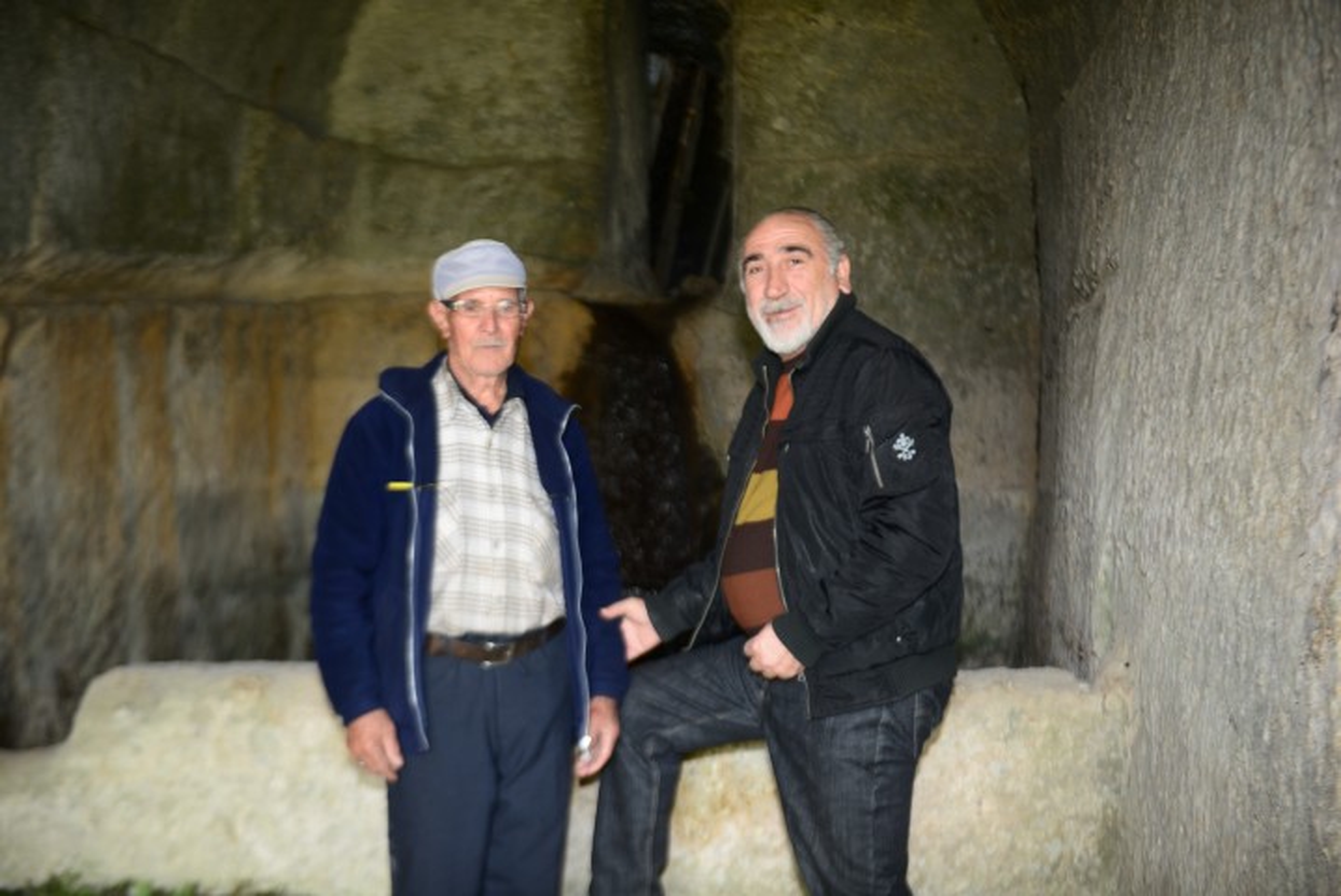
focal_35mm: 48
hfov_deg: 41.1
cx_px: 670
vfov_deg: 28.1
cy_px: 448
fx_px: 1789
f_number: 2.8
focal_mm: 48
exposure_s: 1/40
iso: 250
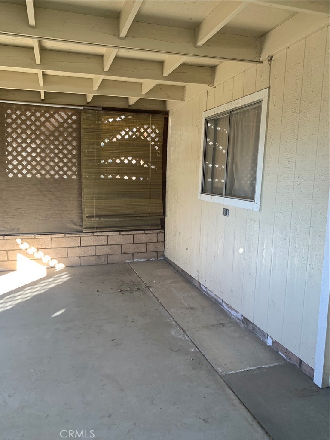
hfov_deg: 53.1
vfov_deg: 67.3
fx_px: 330
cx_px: 165
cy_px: 220
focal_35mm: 26
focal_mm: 4.25
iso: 100
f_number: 1.8
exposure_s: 1/94
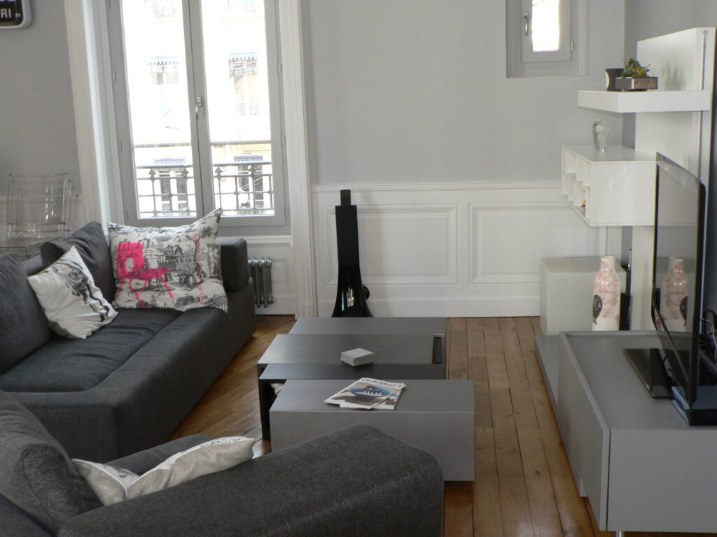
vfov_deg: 34.3
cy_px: 268
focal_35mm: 42
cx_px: 358
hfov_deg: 44.8
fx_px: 870
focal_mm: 6.9
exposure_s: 1/30
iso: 100
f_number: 4.5
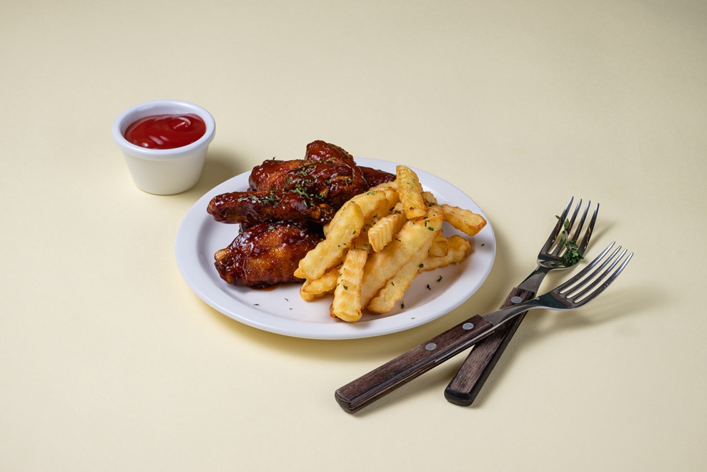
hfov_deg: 19.5
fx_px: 2063
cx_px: 354
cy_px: 236
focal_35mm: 105
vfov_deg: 13.0
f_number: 11
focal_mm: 70
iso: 125
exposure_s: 1/125
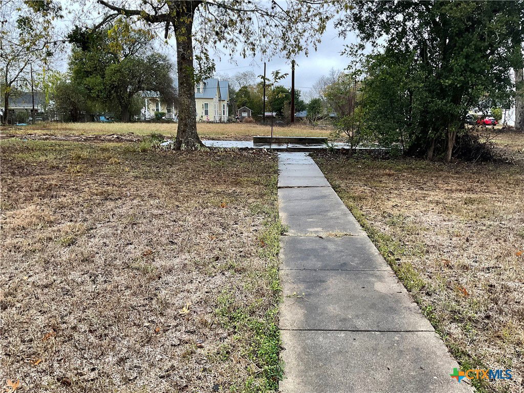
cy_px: 196
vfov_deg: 48.2
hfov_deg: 61.7
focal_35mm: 29
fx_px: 439
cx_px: 262
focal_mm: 3
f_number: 1.8
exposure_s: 1/122
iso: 64
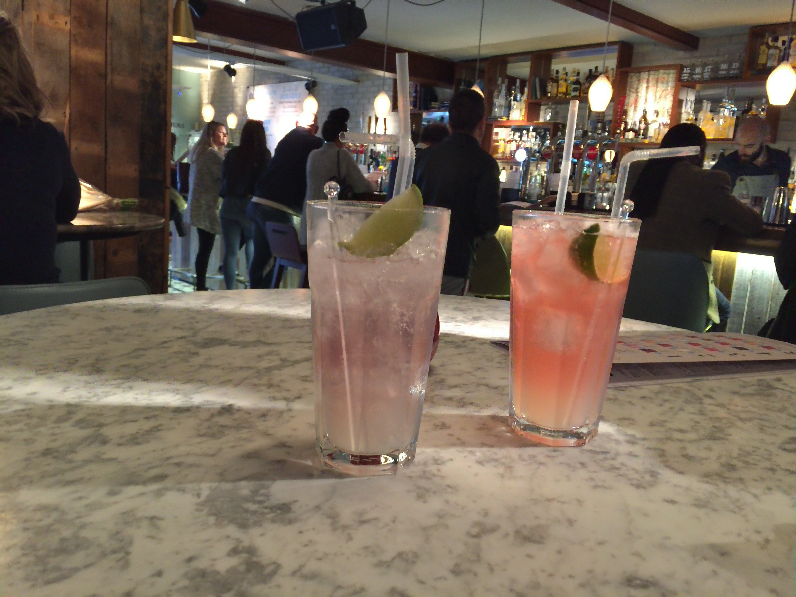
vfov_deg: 48.2
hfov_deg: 61.7
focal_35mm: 29
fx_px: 667
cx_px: 398
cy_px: 298
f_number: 2.2
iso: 500
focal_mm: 4.15
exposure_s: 1/30
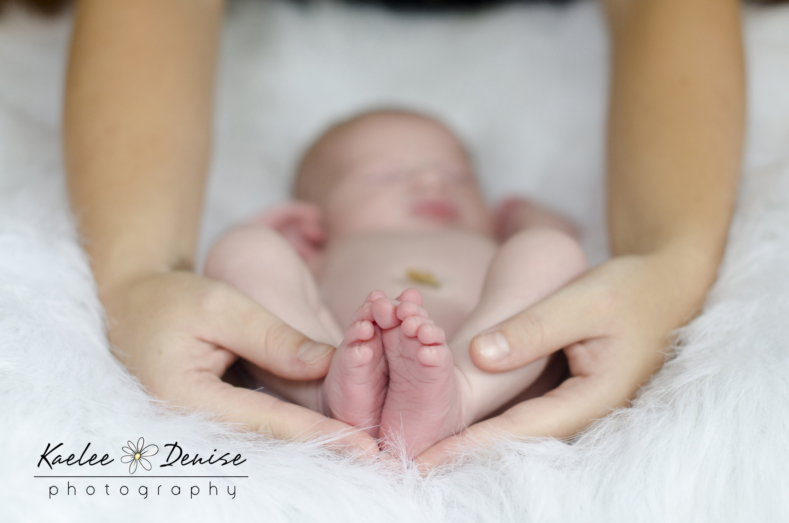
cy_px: 262
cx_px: 394
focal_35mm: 75
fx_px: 1640
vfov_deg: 18.1
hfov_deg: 27.0
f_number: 2.5
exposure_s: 1/100
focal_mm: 50
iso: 400
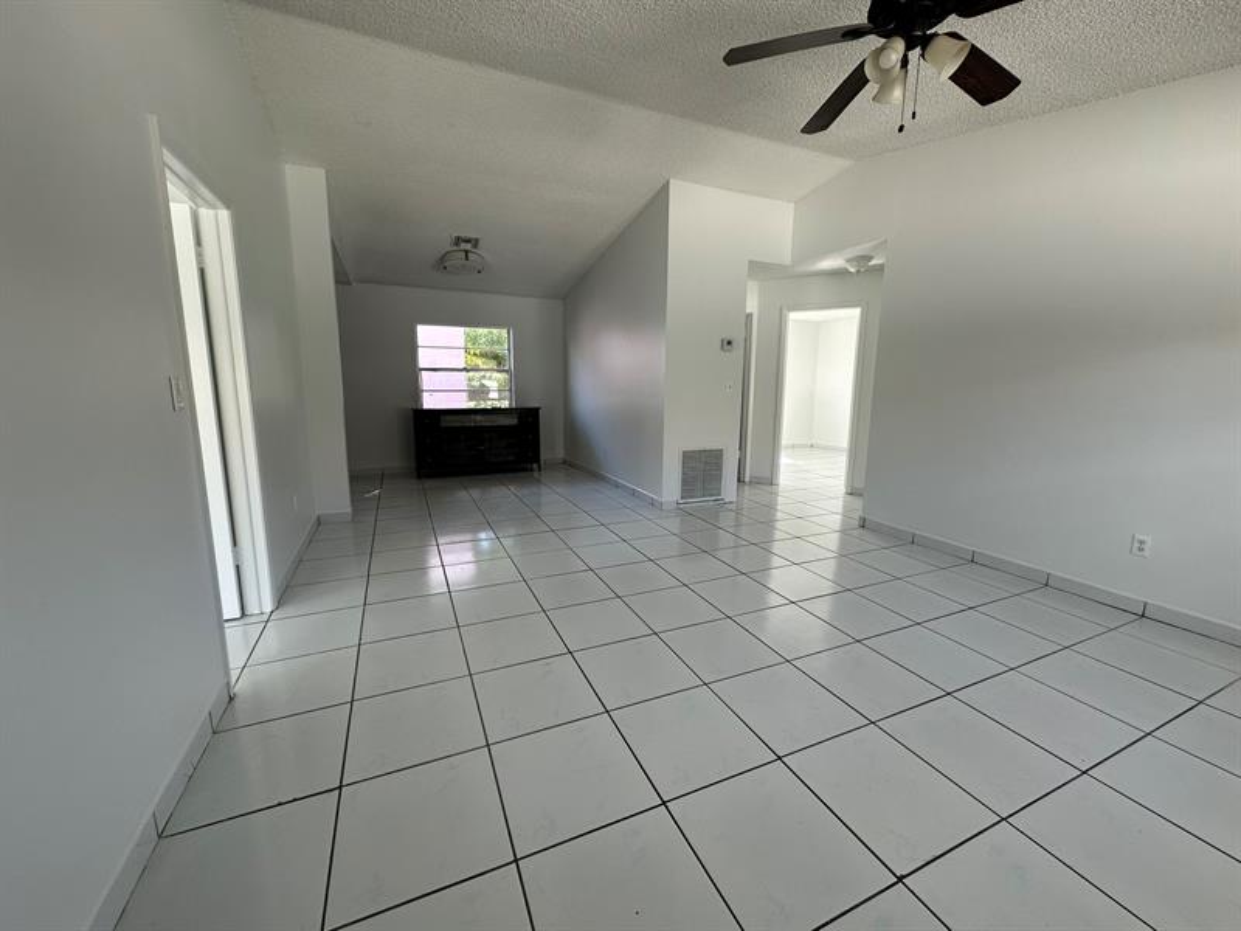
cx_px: 620
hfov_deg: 102.1
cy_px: 466
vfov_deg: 85.7
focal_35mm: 14
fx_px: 502
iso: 64
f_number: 2.2
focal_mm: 2.22
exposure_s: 1/99
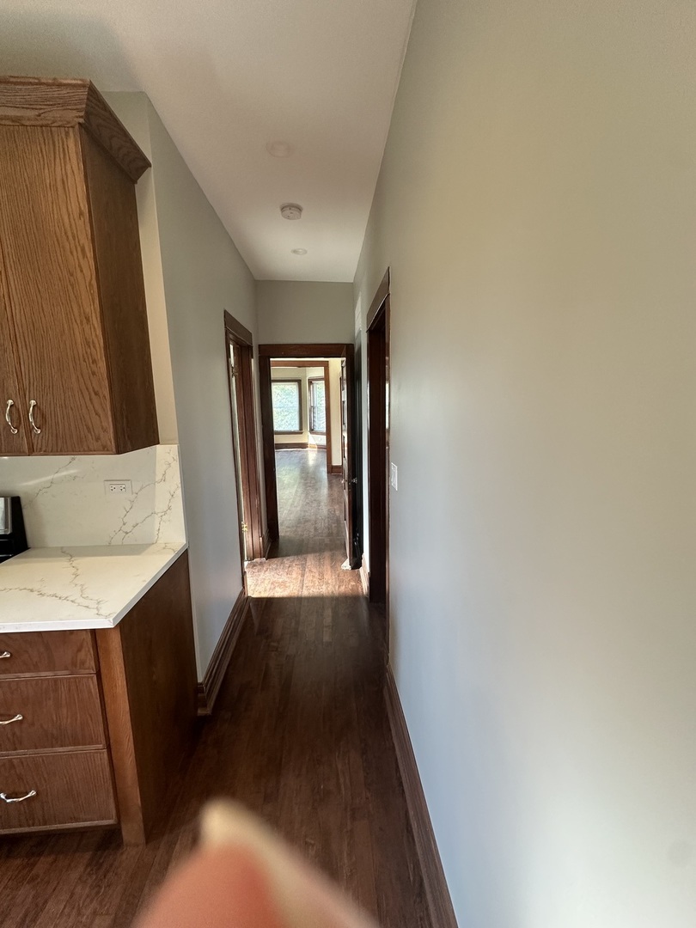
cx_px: 348
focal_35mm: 14
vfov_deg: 102.1
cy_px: 464
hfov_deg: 85.7
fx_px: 375
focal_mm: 2.22
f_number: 2.2
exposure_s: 1/99
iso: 160
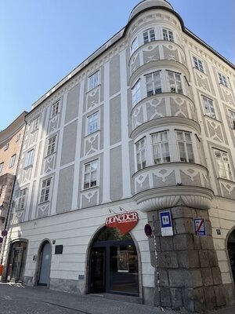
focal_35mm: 24
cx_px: 118
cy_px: 157
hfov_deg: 56.8
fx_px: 217
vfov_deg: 71.6
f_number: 1.78
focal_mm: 6.76
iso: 80
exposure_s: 1/3759
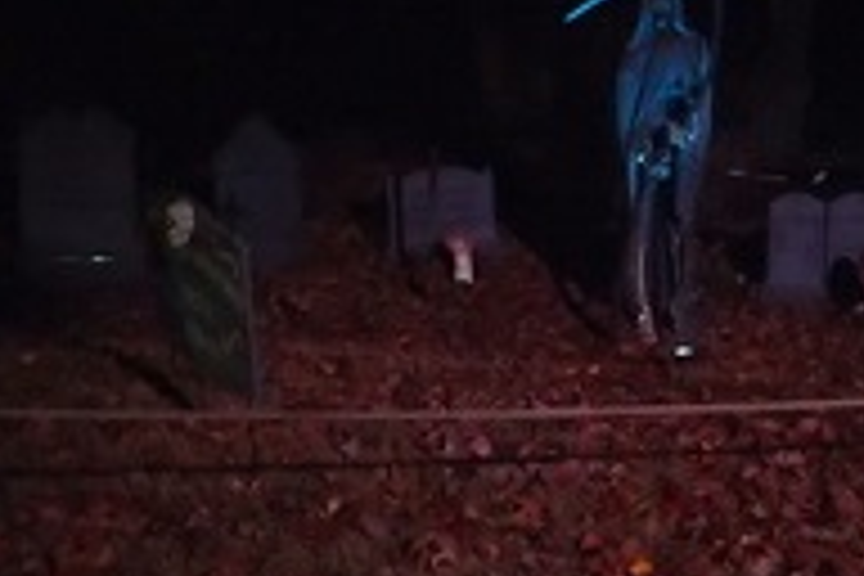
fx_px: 1224
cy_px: 162
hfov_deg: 38.2
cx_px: 610
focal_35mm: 51
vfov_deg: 26.2
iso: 2000
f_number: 2
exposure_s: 1/30
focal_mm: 4.5
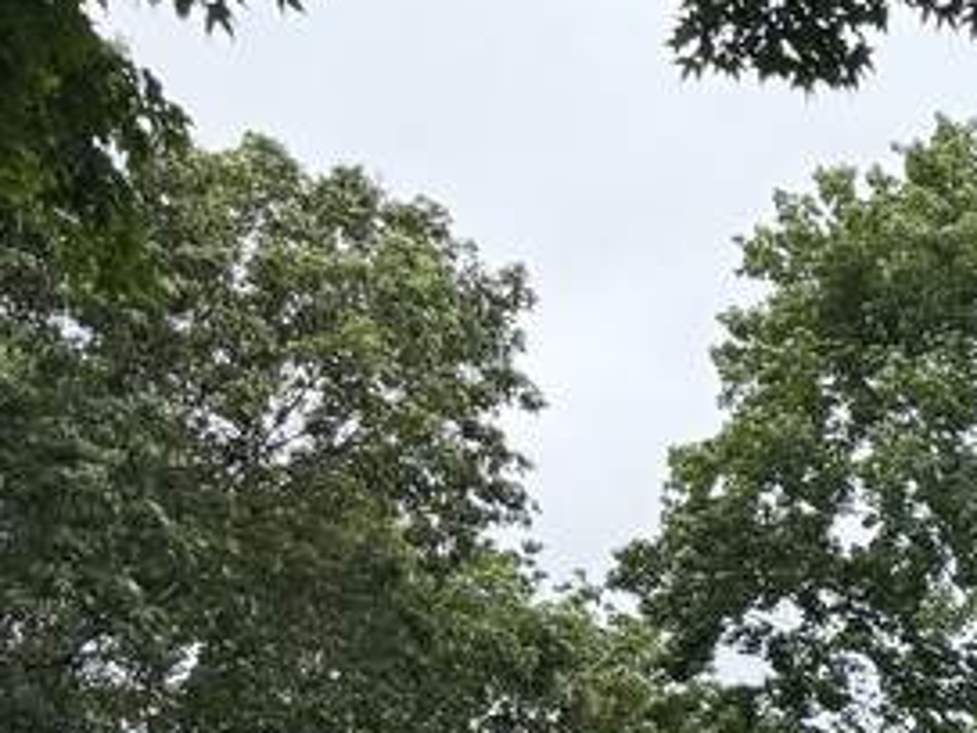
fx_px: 3189
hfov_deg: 14.3
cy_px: 1358
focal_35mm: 113
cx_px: 2008
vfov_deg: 12.0
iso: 100
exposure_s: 1/2232
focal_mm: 6.76
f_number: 1.78
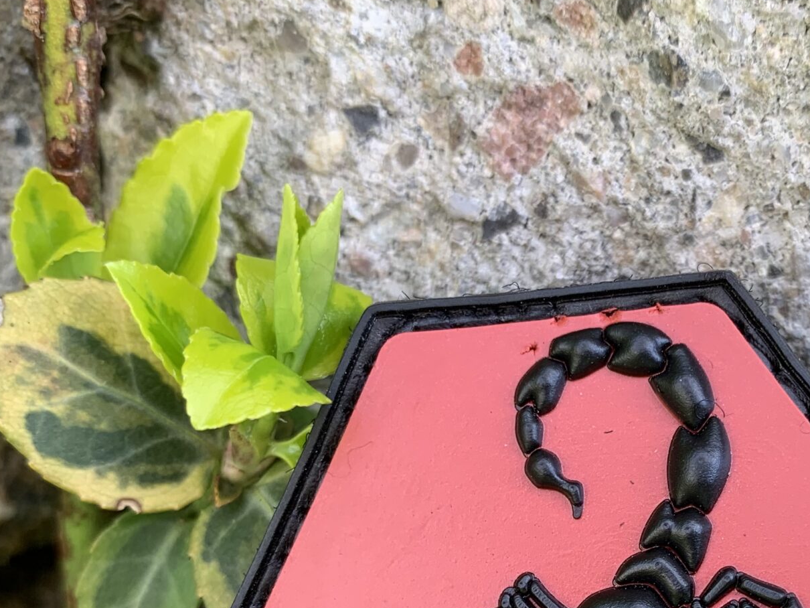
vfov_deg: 25.9
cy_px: 515
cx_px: 617
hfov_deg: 34.1
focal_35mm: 55
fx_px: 1287
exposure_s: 1/121
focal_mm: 4.25
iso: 32
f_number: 1.8
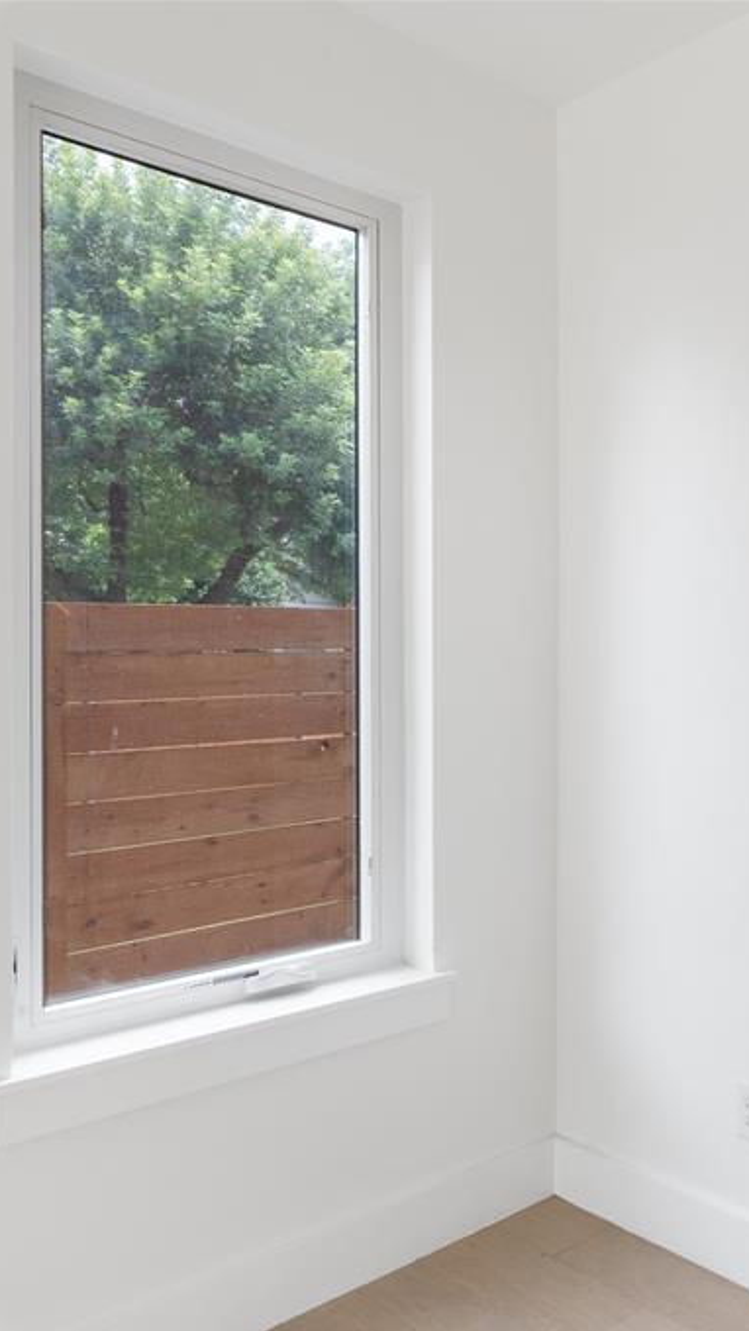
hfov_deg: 30.8
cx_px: 965
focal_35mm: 30
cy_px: 667
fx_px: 1059
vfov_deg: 64.3
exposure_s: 1/25
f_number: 8
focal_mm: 19
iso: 400
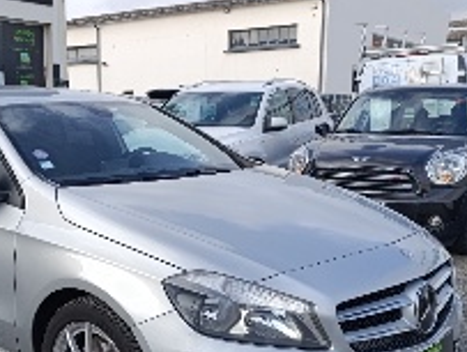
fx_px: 635
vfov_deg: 30.8
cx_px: 147
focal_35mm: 47
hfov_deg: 39.8
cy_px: 232
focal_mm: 6.14
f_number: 1.6
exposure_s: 1/287
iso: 50
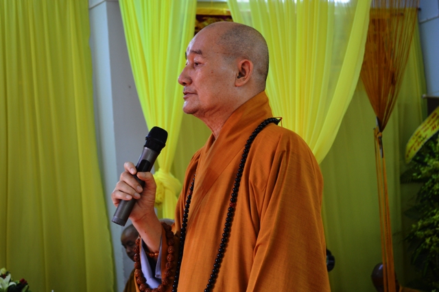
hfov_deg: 29.3
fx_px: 841
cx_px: 220
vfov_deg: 19.7
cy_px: 146
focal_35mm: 69
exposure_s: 1/30
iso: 400
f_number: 5.3
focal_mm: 46
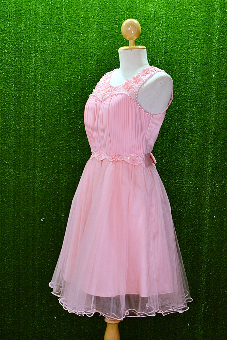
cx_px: 114
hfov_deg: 28.1
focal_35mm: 48
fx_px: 454
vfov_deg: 41.1
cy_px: 170
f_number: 5
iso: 400
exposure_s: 1/25
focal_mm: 32
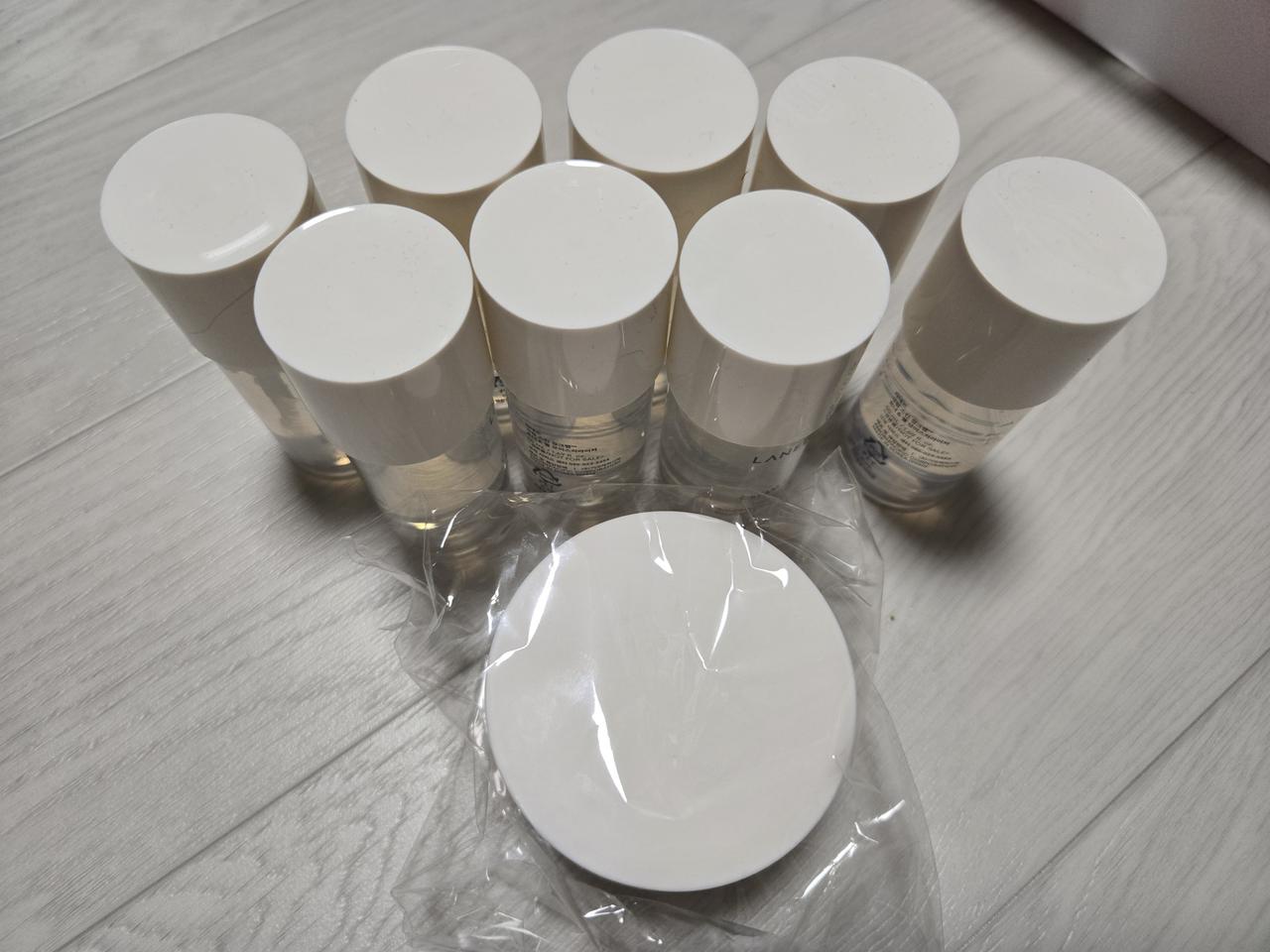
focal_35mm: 23
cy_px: 476
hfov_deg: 73.9
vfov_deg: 58.9
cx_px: 635
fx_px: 844
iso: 160
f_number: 1.8
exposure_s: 1/120
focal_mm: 5.4
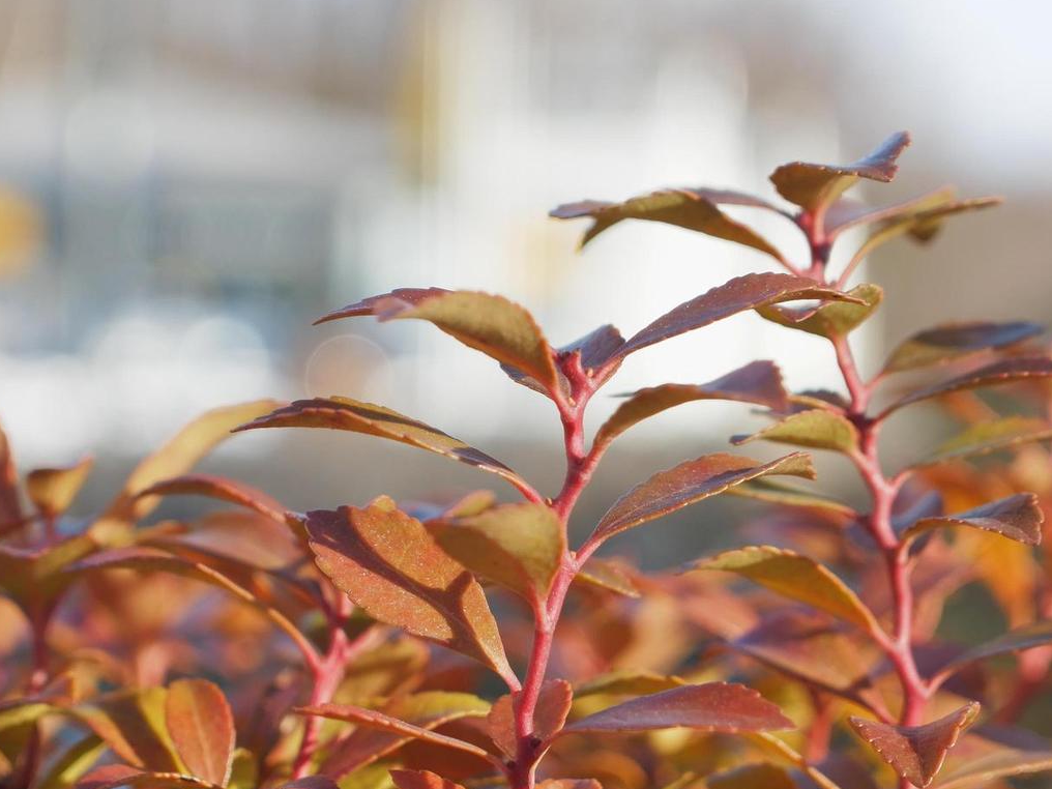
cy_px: 548
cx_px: 436
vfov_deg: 11.7
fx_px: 3829
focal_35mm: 126
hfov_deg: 15.6
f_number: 5.6
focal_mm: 40
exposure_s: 1/250
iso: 200
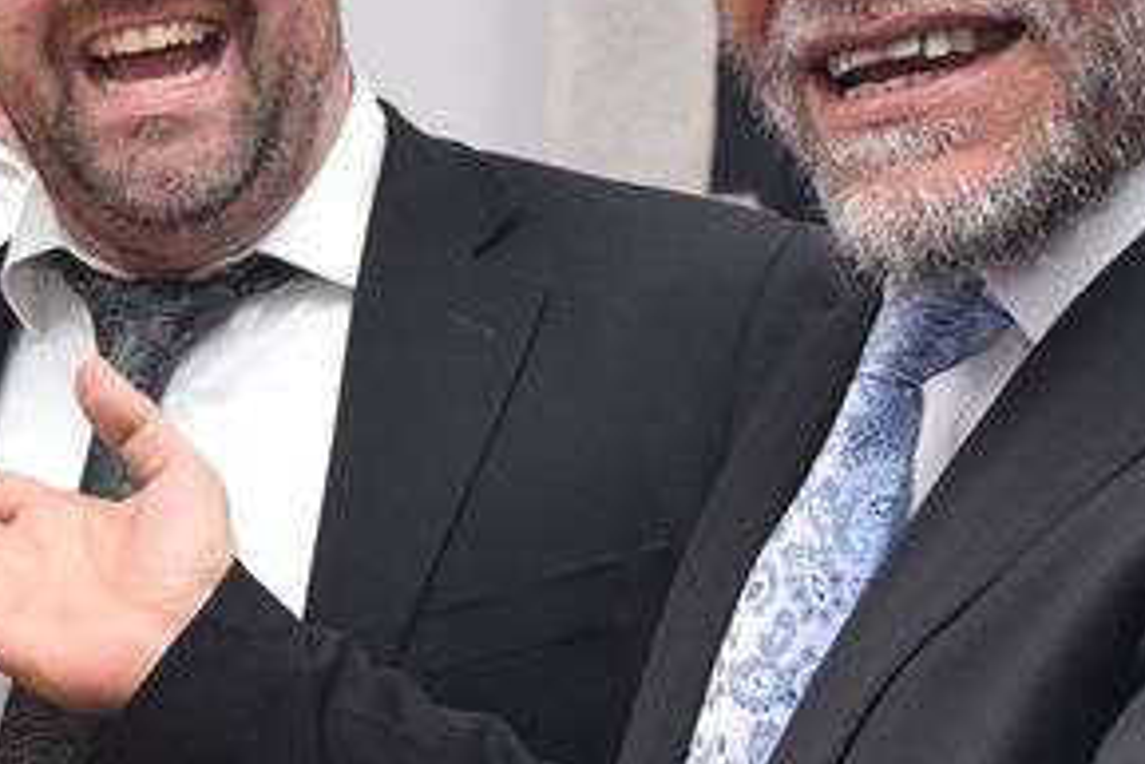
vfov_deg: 10.9
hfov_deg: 14.7
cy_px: 465
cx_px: -741
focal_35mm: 126
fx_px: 4009
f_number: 5
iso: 320
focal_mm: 26
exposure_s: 1/100
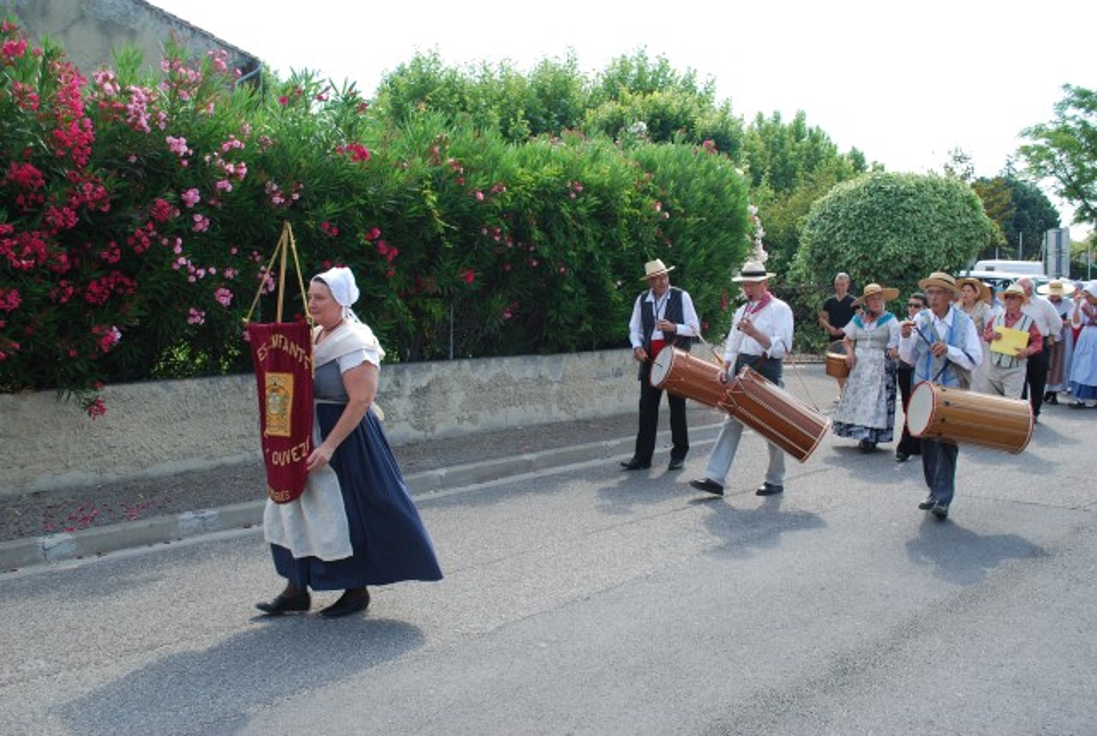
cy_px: 368
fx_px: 1007
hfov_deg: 57.1
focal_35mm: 33
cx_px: 548
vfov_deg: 40.1
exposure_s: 1/125
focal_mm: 22
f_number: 5.6
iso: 100
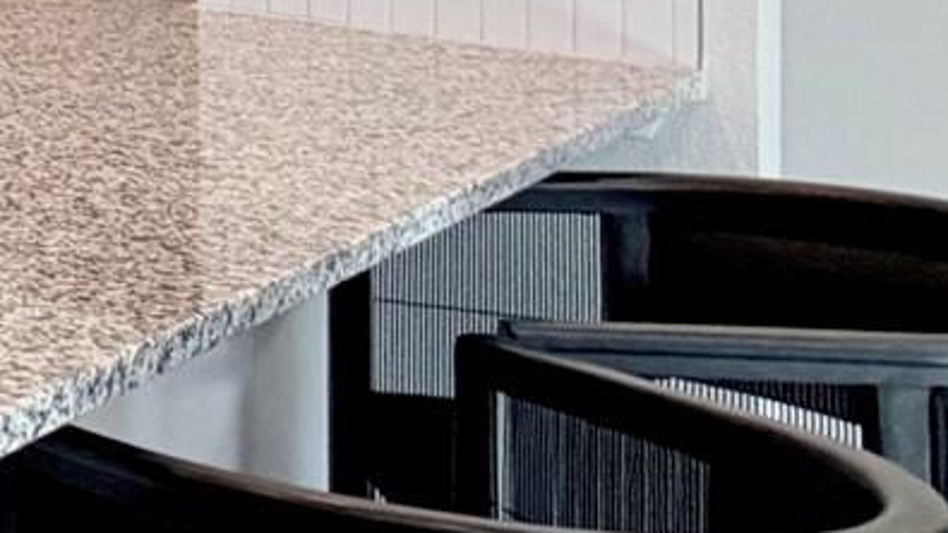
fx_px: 1985
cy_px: -372
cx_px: -1286
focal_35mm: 79
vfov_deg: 13.9
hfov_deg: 15.4
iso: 125
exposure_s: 1/120
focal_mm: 2.22
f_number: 2.2
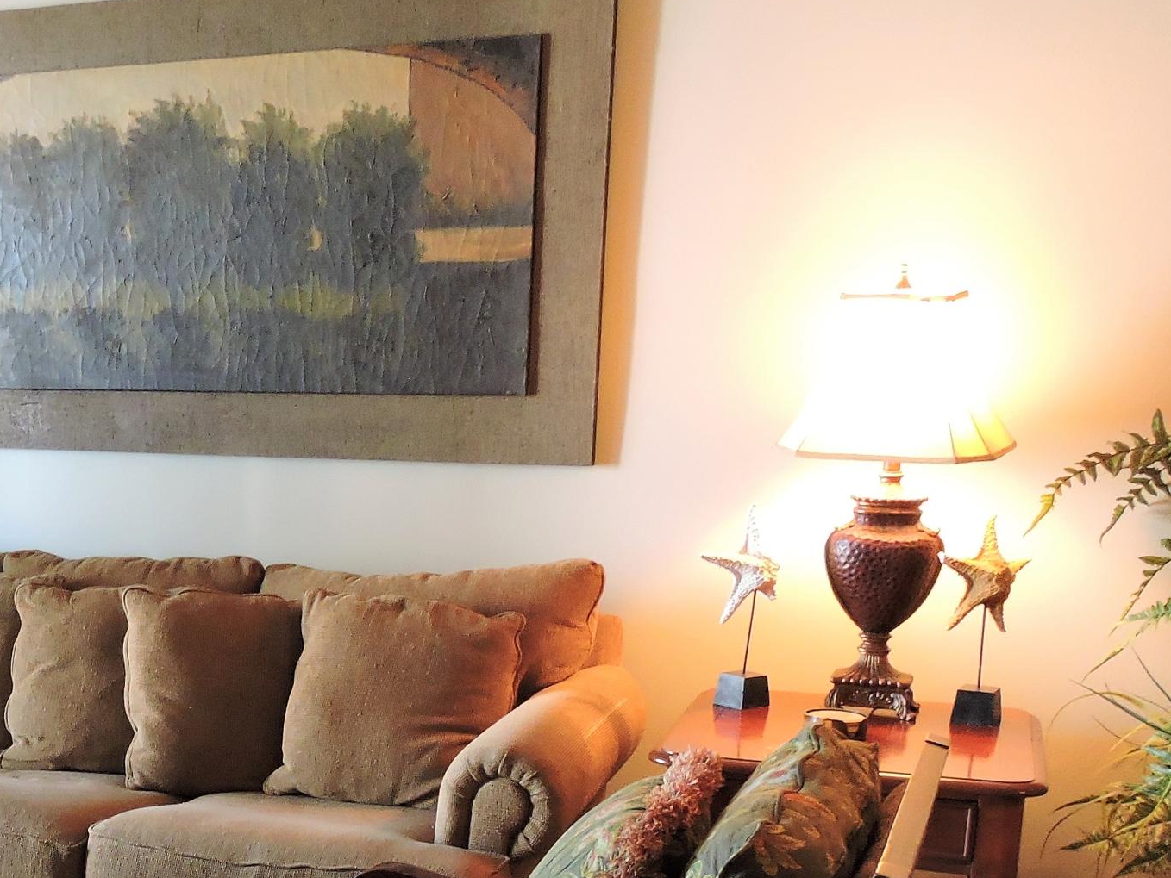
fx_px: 1793
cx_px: 146
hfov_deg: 34.4
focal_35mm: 53
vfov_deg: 26.7
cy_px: 767
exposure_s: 1/20
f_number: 3.3
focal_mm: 4.3
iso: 400
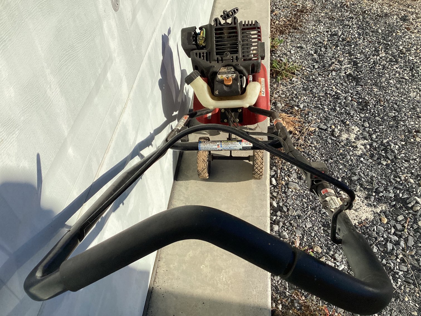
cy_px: 158
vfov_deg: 45.4
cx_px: 210
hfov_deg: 58.3
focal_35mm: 31
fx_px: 377
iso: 25
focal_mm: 3.3
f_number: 2.4
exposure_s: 1/2331
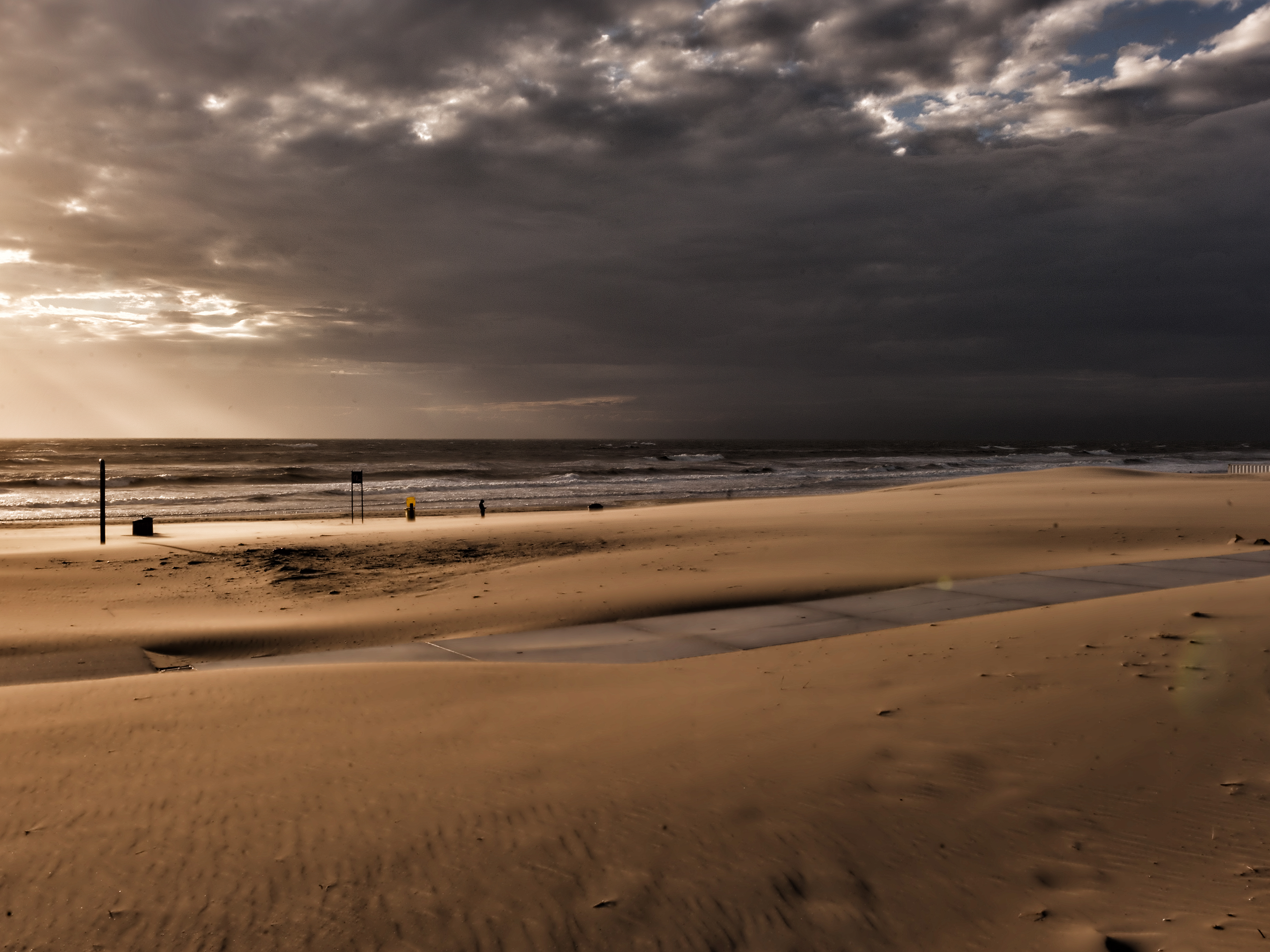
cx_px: 600
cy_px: 471
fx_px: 1137
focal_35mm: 31
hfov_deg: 58.3
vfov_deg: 45.4
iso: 250
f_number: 22
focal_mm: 28
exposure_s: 1/125
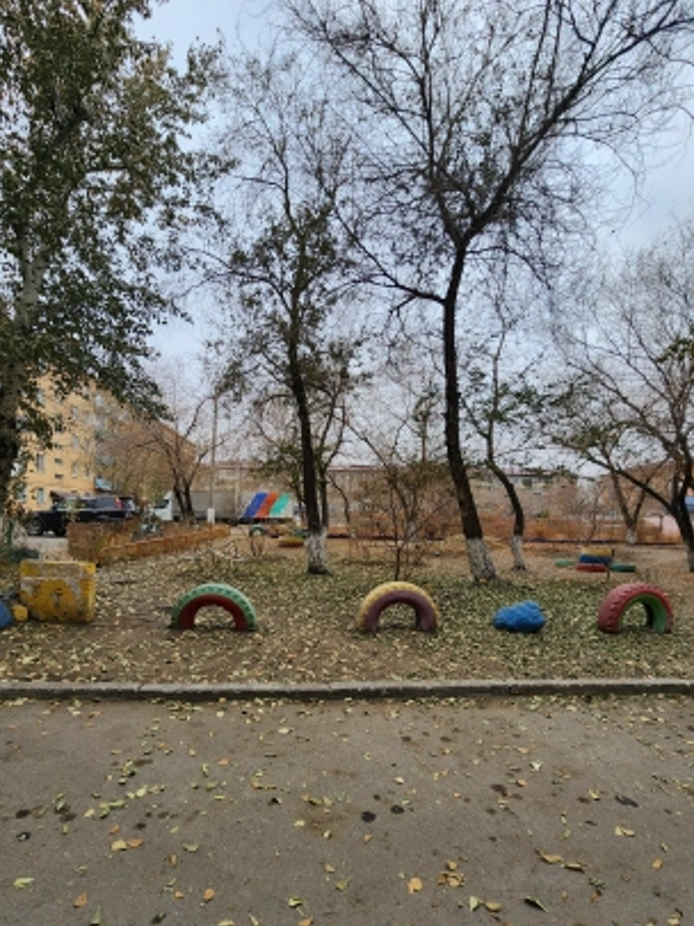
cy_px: 529
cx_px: 323
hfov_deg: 81.6
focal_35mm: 15
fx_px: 401
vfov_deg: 97.5
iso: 50
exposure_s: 1/508
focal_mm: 2.2
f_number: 2.2
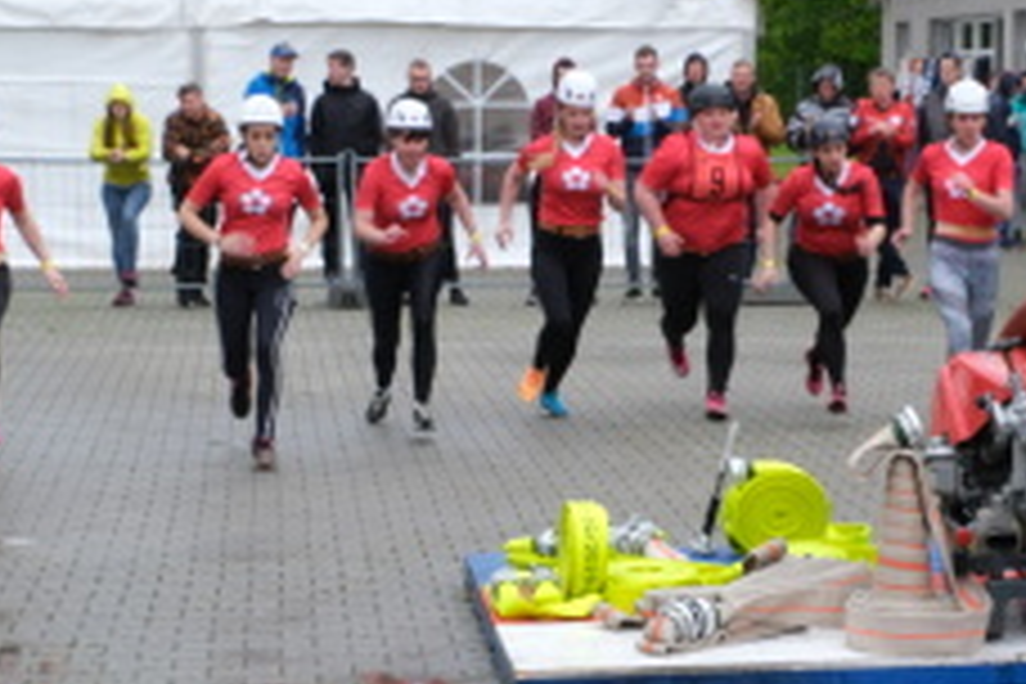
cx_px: 742
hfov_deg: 20.1
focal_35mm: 101
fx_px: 2878
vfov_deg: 13.5
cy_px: 502
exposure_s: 1/110
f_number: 16
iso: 800
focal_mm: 30.9
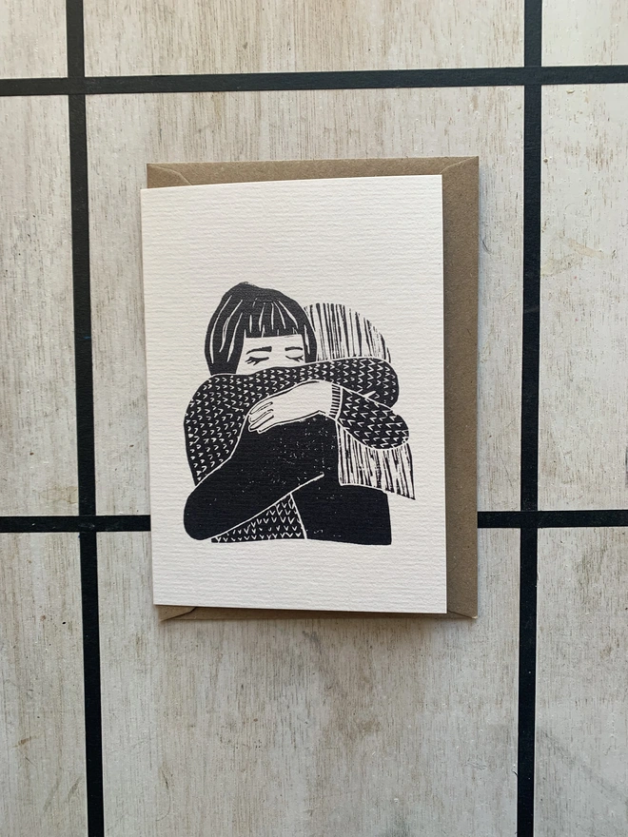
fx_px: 629
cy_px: 418
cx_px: 314
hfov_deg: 53.1
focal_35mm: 26
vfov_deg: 67.3
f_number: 1.8
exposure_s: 1/100
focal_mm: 4.25
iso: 50
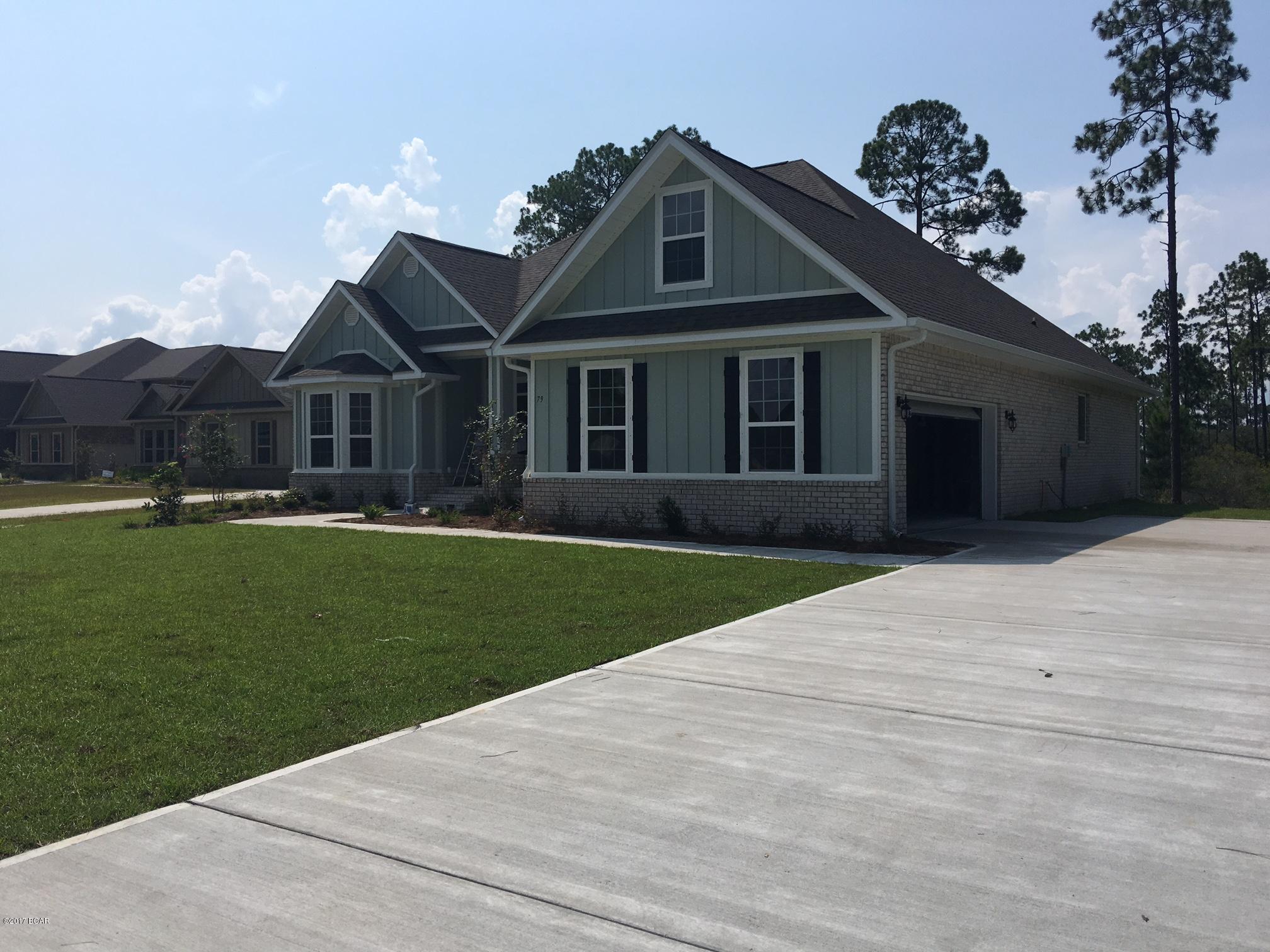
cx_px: 635
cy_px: 476
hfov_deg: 61.7
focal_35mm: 29
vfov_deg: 48.2
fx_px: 1064
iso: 25
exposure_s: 1/3663
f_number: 2.2
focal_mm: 4.15
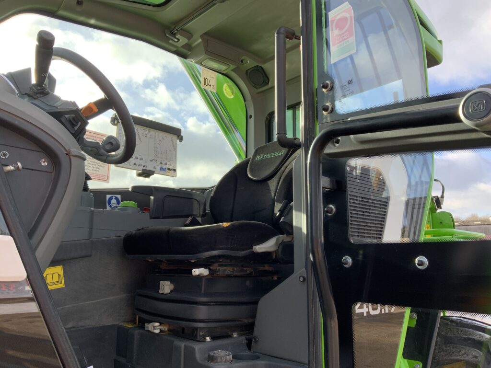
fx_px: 411
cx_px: 246
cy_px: 184
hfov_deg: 61.7
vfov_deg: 48.2
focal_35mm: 29
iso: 16
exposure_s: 1/406
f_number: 1.8
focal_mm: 3
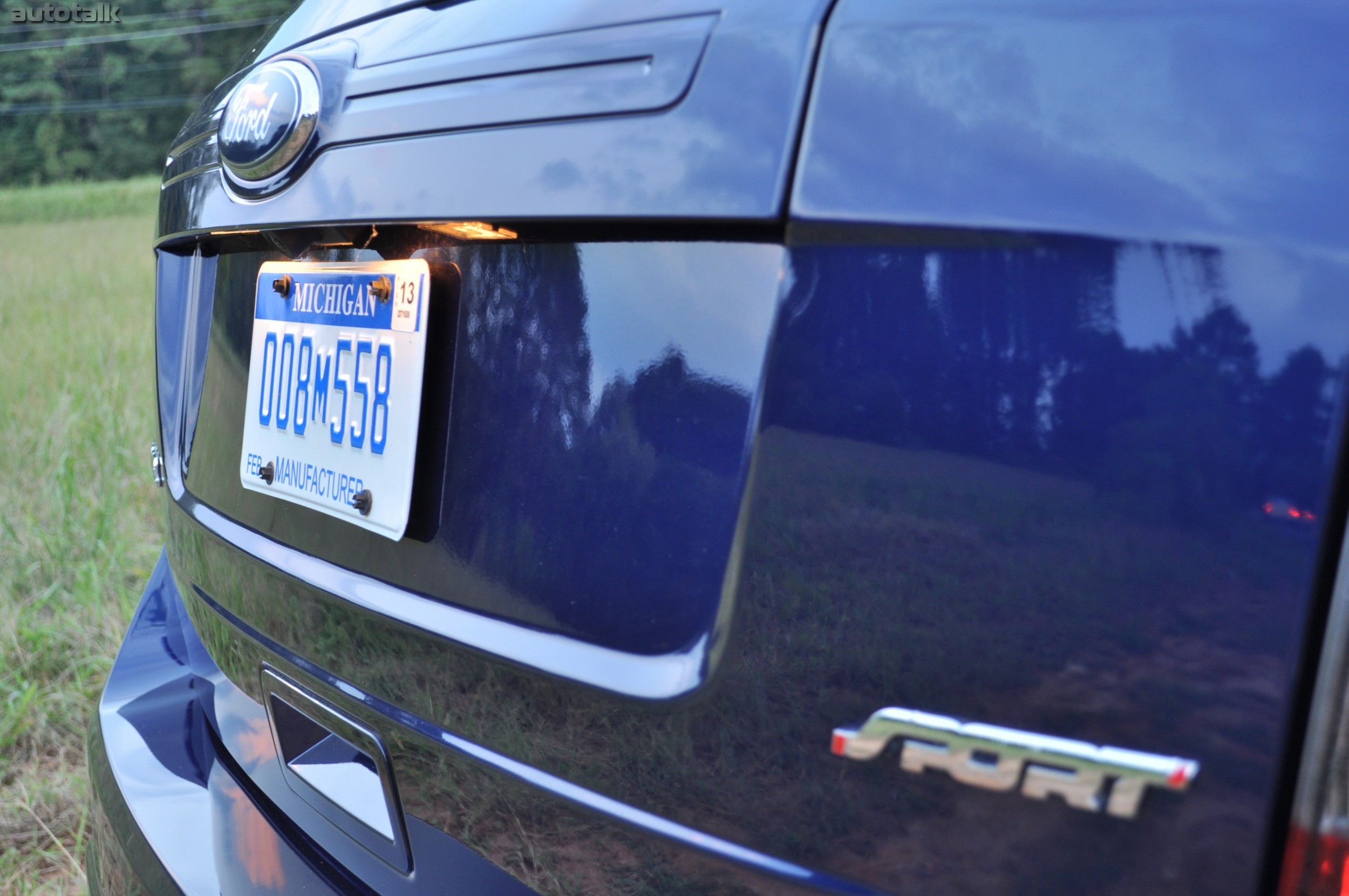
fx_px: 1797
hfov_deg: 41.2
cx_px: 674
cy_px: 448
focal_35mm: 48
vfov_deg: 28.0
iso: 200
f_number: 4.8
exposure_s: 1/10
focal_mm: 32
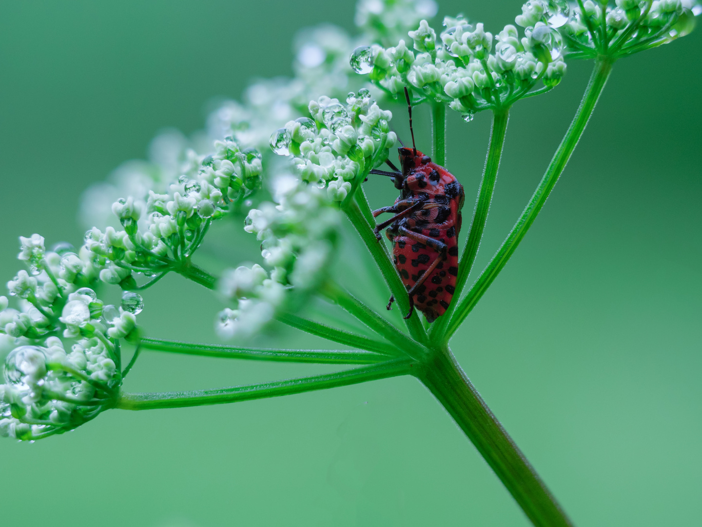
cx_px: 351
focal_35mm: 120
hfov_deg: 16.4
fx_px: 2434
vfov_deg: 12.3
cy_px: 264
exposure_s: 1/250
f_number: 2.8
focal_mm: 60
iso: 800
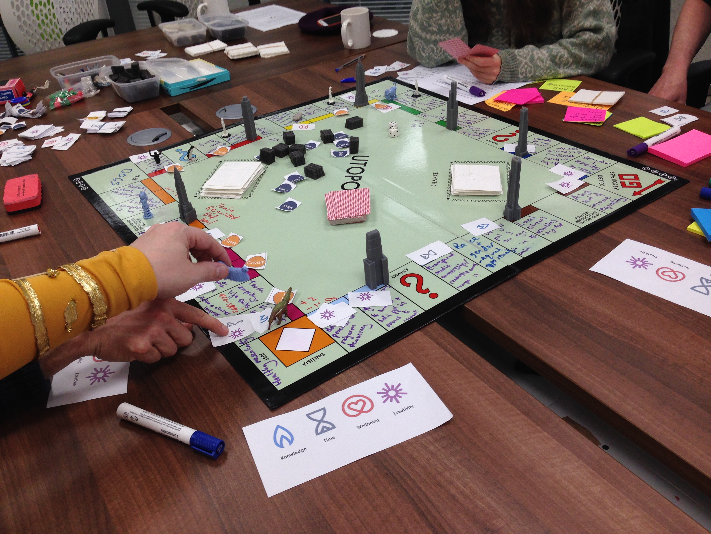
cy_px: 267
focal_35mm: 33
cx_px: 356
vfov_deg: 42.9
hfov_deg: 55.4
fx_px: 678
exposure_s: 1/100
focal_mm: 4.12
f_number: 2.4
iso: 64
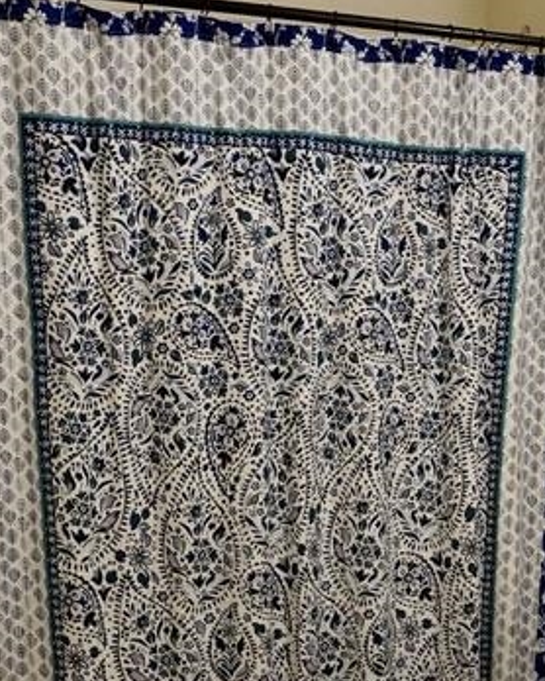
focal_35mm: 48
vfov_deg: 36.4
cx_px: 545
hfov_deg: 29.2
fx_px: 976
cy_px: 591
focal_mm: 11
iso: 1250
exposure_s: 1/160
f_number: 4
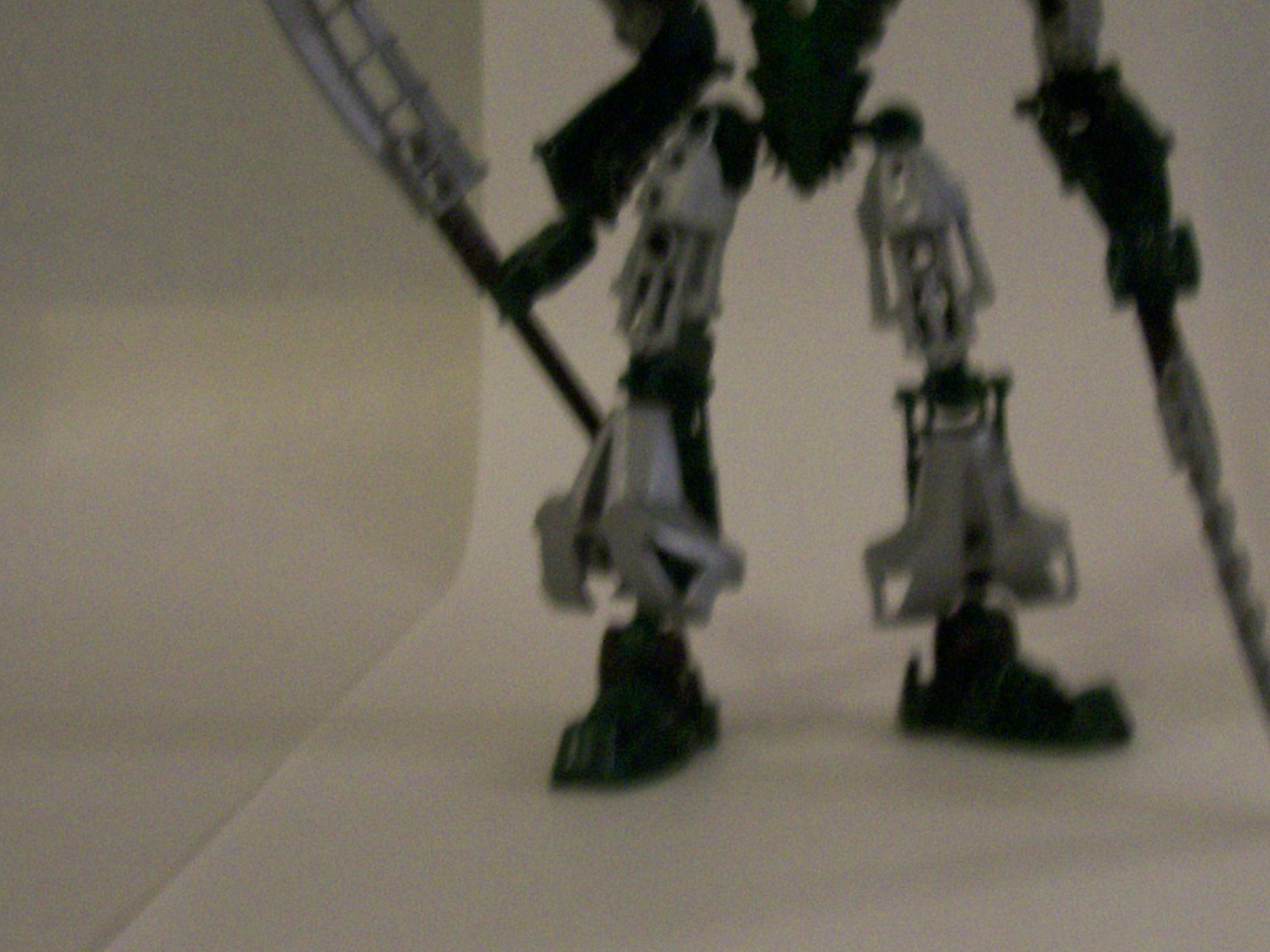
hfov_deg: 29.6
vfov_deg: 22.6
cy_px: 460
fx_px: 2384
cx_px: 866
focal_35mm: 65
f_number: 2.7
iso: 160
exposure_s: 1/8
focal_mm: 5.6
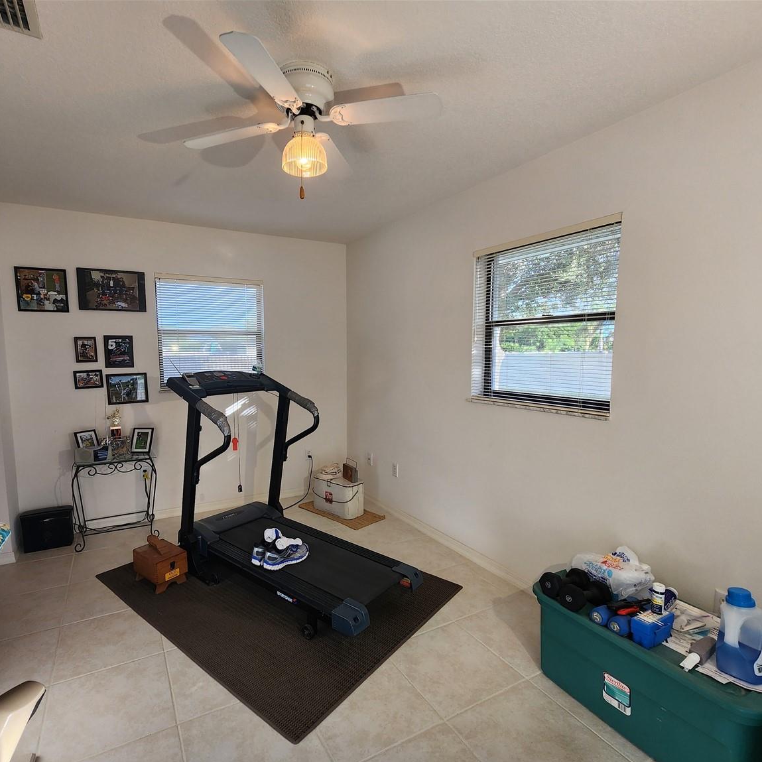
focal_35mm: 16
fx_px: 398
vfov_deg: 87.4
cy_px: 397
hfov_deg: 87.1
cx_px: 338
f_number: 2.2
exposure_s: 1/60
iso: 80
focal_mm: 2.2
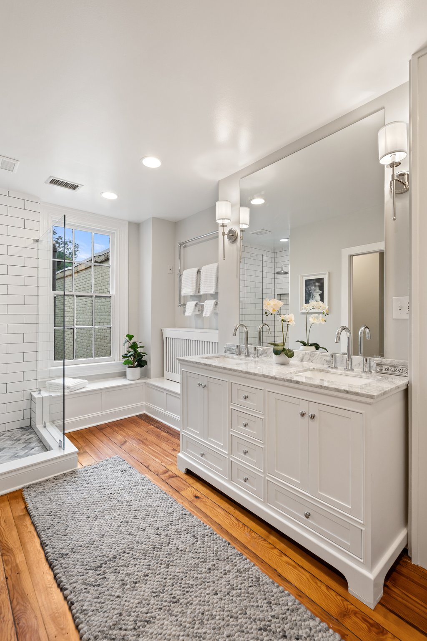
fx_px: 285
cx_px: 214
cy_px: 320
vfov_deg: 96.7
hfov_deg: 73.7
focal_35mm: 16
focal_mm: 16
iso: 500
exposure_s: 1/8
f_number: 10
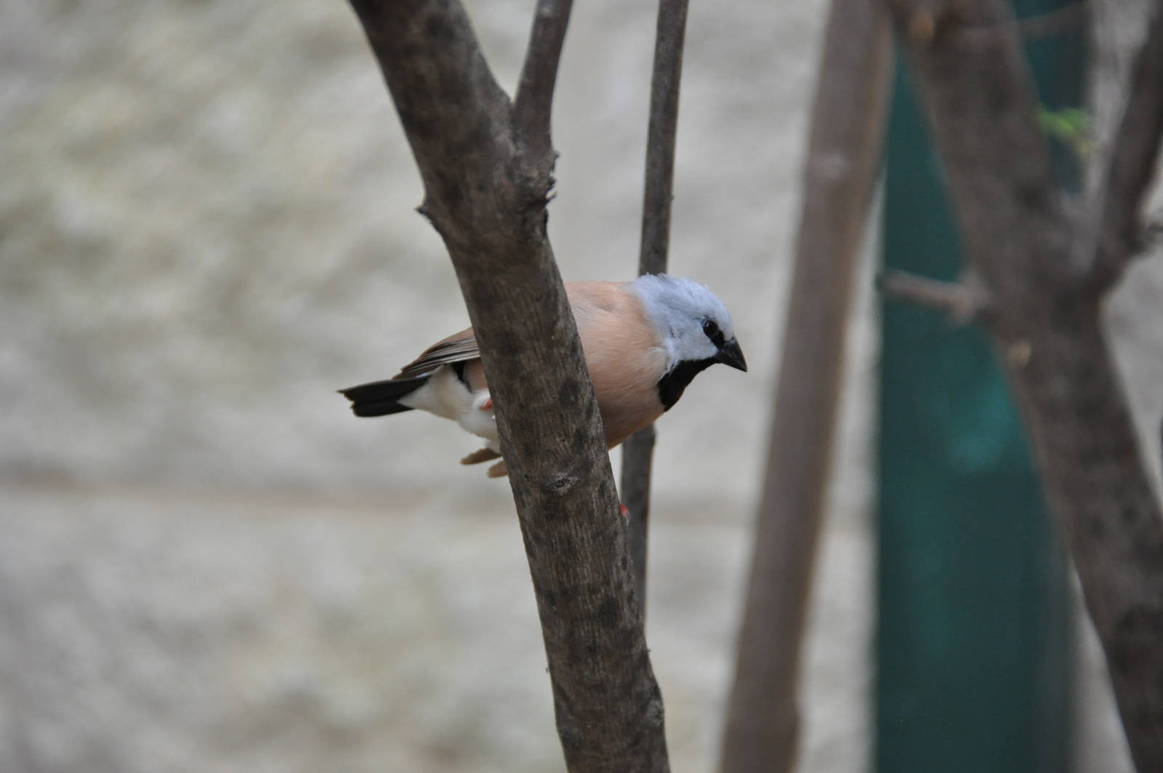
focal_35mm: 450
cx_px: 582
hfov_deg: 4.6
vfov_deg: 3.0
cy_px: 386
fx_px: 14521
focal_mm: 300
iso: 1000
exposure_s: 1/250
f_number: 5.6
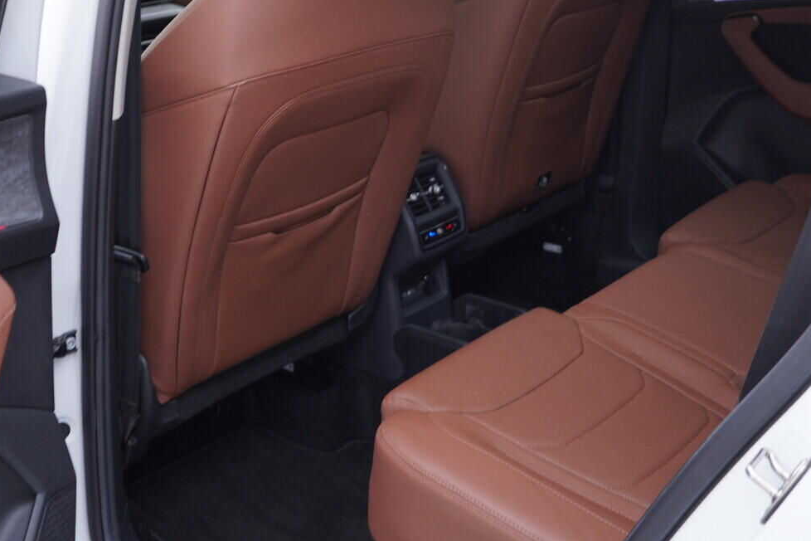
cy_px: 144
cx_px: 406
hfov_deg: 37.5
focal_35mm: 53
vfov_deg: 25.3
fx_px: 1194
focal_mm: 24
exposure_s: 1/40
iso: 160
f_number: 2.8
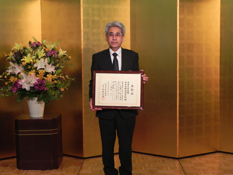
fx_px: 390
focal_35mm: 58
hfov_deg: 33.2
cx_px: 116
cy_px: 88
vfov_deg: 25.2
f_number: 3.5
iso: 243
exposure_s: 1/30
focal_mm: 10.3
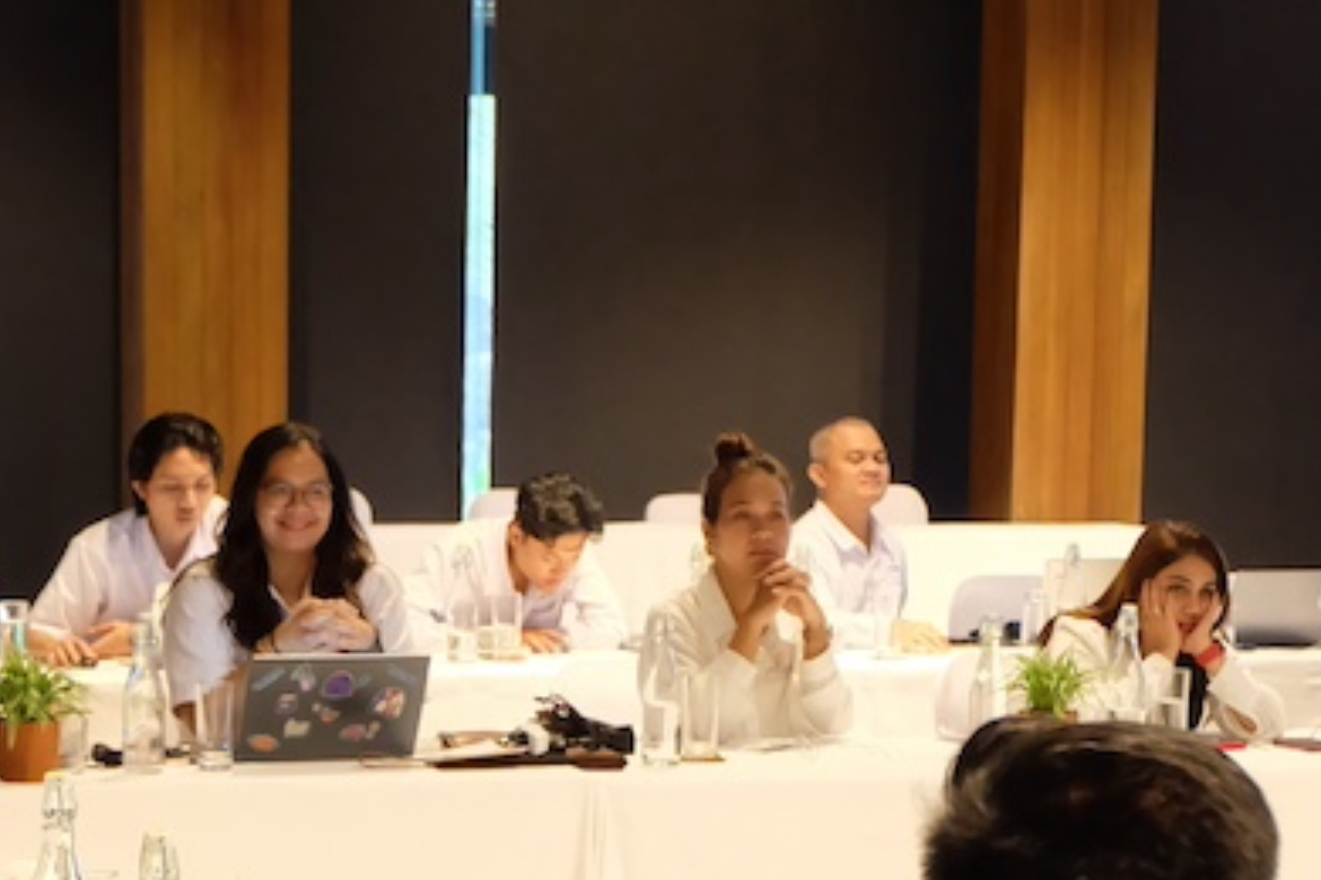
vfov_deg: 12.8
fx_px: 3853
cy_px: 966
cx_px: 176
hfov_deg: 19.2
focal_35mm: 105
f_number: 4.5
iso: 3200
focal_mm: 26.9
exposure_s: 1/30
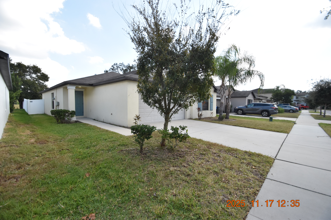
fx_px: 138
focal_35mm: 15
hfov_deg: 100.4
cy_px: 110
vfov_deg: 77.3
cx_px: 166
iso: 800
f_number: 3.5
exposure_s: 1/4000
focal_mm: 10
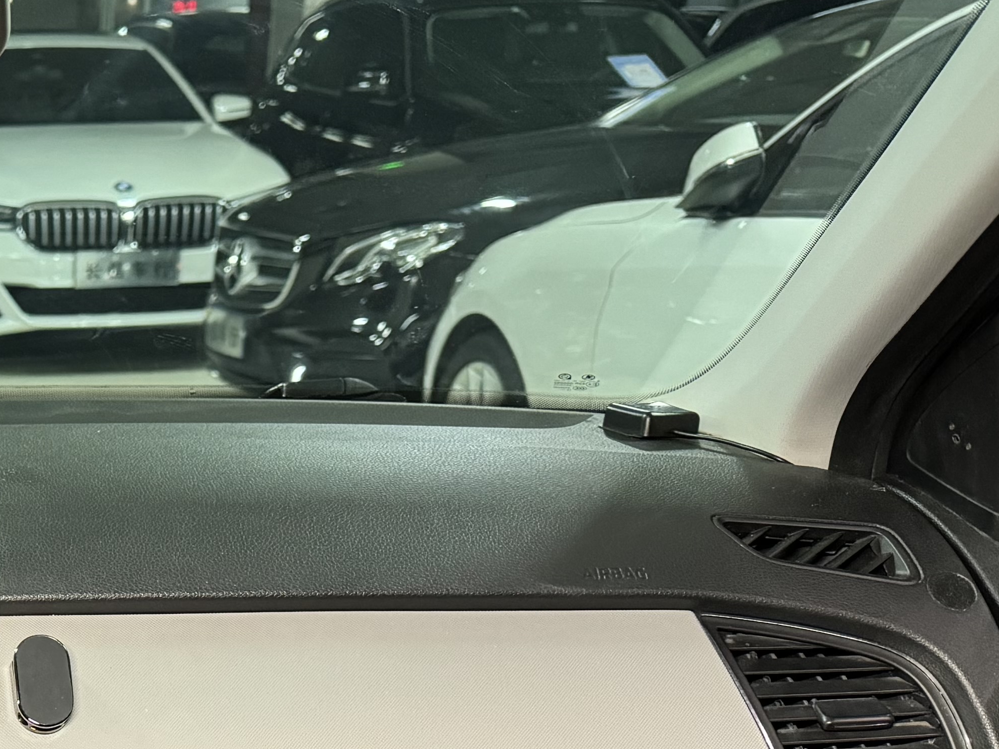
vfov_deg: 20.5
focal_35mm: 69
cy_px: 792
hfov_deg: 24.7
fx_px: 1991
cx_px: -281
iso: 500
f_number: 1.78
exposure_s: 1/60
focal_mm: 6.76
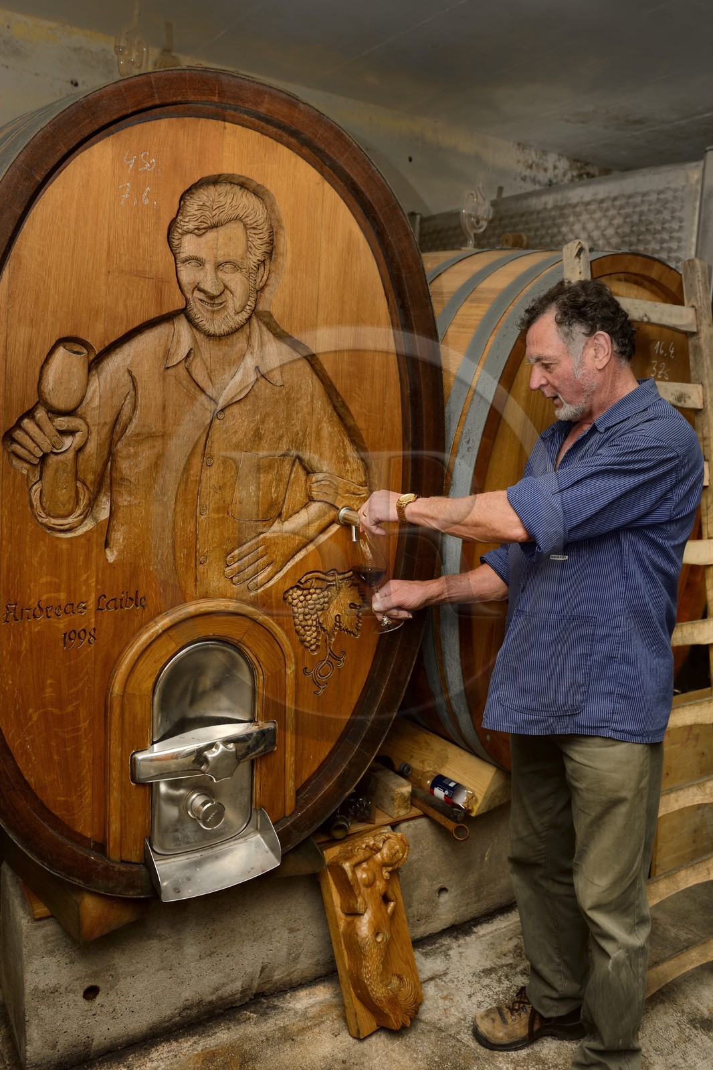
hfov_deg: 46.4
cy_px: 535
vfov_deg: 65.5
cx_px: 356
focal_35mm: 28
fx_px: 832
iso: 200
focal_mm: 28
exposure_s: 1/60
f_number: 5
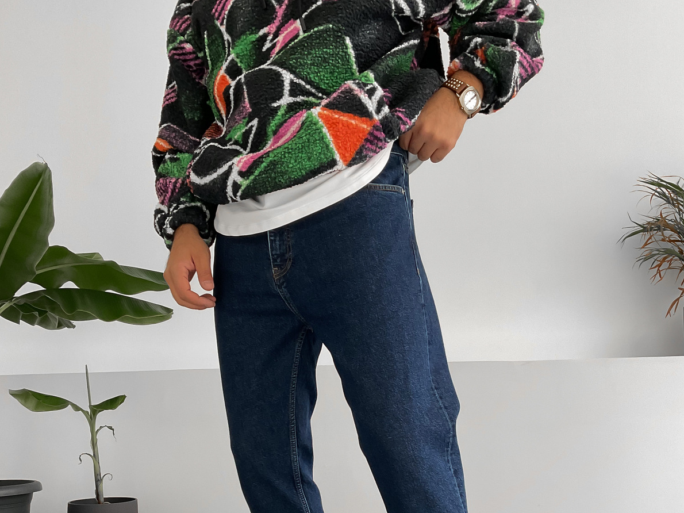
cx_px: 341
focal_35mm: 39
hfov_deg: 47.9
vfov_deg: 35.6
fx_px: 770
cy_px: 412
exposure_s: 1/75
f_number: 1.8
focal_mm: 3
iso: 64
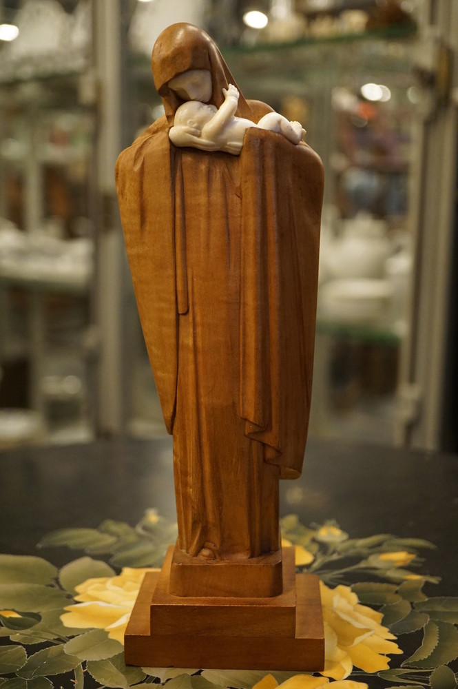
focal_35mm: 45
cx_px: 229
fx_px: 860
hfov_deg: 29.8
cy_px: 344
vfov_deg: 43.6
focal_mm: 30
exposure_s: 1/60
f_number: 3.5
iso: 2000
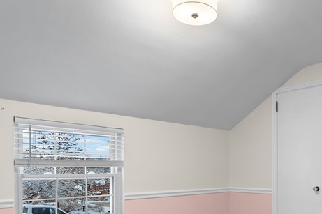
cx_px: 237
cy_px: 162
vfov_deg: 38.8
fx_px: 295
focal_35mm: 33
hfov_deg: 54.9
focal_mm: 14
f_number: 4
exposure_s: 1/4
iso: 200
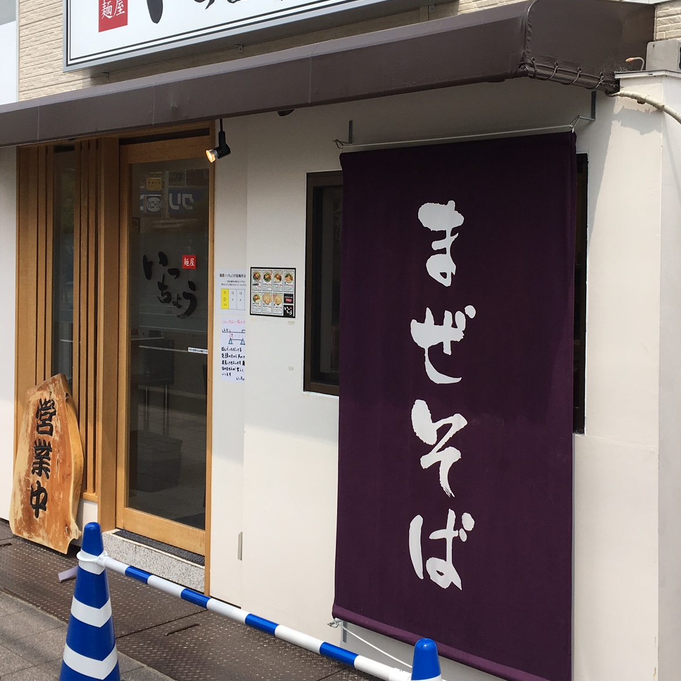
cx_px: 377
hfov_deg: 37.5
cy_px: 273
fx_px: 1002
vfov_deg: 37.4
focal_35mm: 45
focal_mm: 4.15
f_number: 2.2
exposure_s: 1/1054
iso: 25
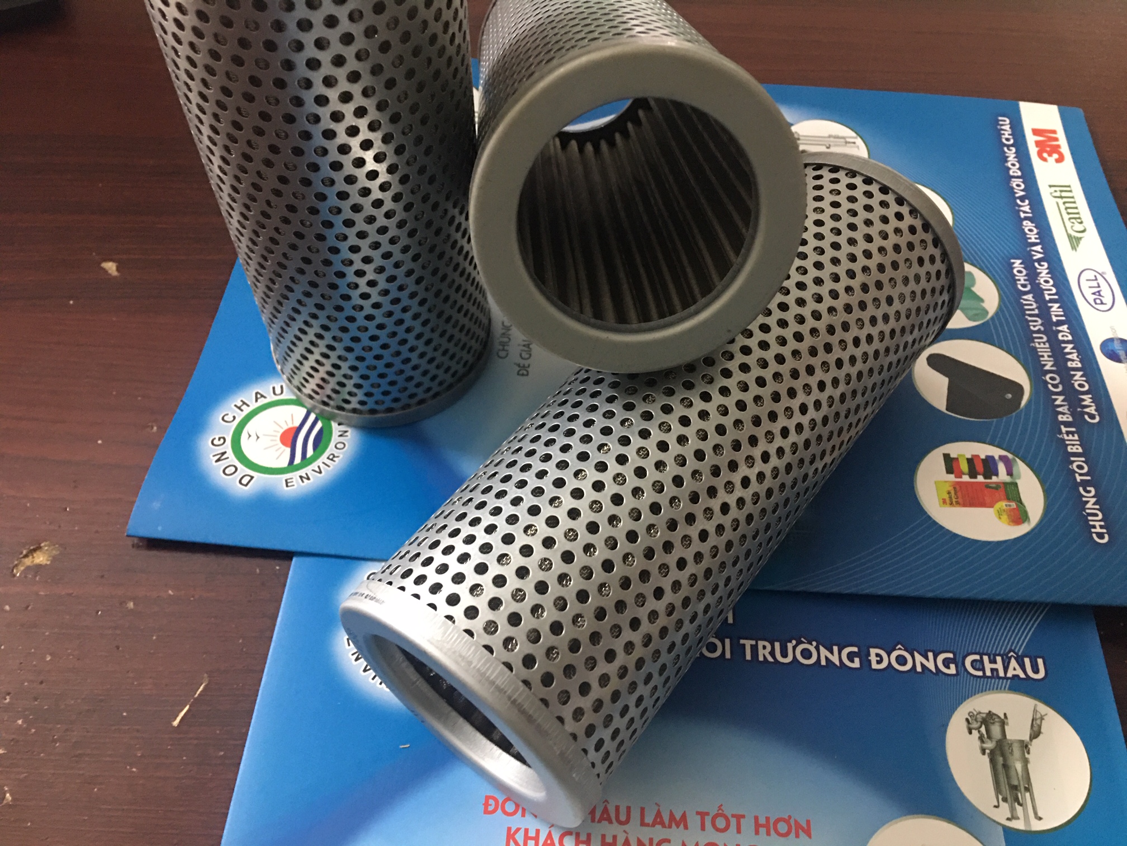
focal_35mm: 29
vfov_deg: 48.2
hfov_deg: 61.7
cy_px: 423
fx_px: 944
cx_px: 564
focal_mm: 4.15
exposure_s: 1/8
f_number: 2.2
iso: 125
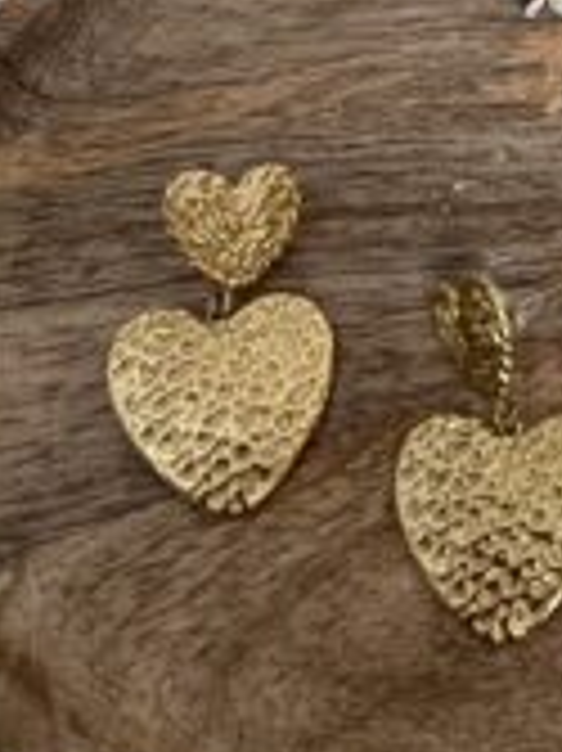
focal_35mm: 60
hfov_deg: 22.6
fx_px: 1300
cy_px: 270
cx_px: 661
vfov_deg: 32.0
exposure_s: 1/60
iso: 400
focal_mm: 5.1
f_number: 1.6
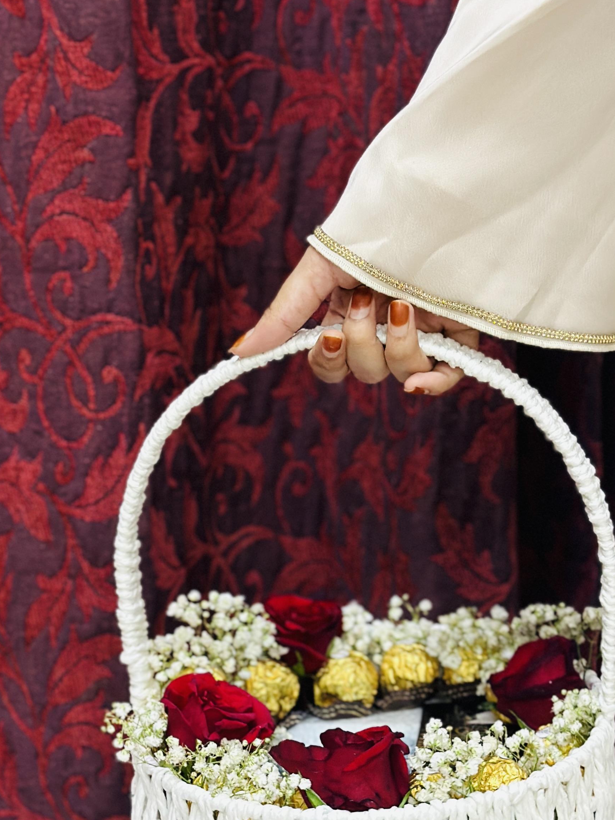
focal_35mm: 84
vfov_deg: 23.3
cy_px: 442
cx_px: 354
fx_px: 1990
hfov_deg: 17.6
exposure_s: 1/33
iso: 320
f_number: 1.78
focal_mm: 6.86
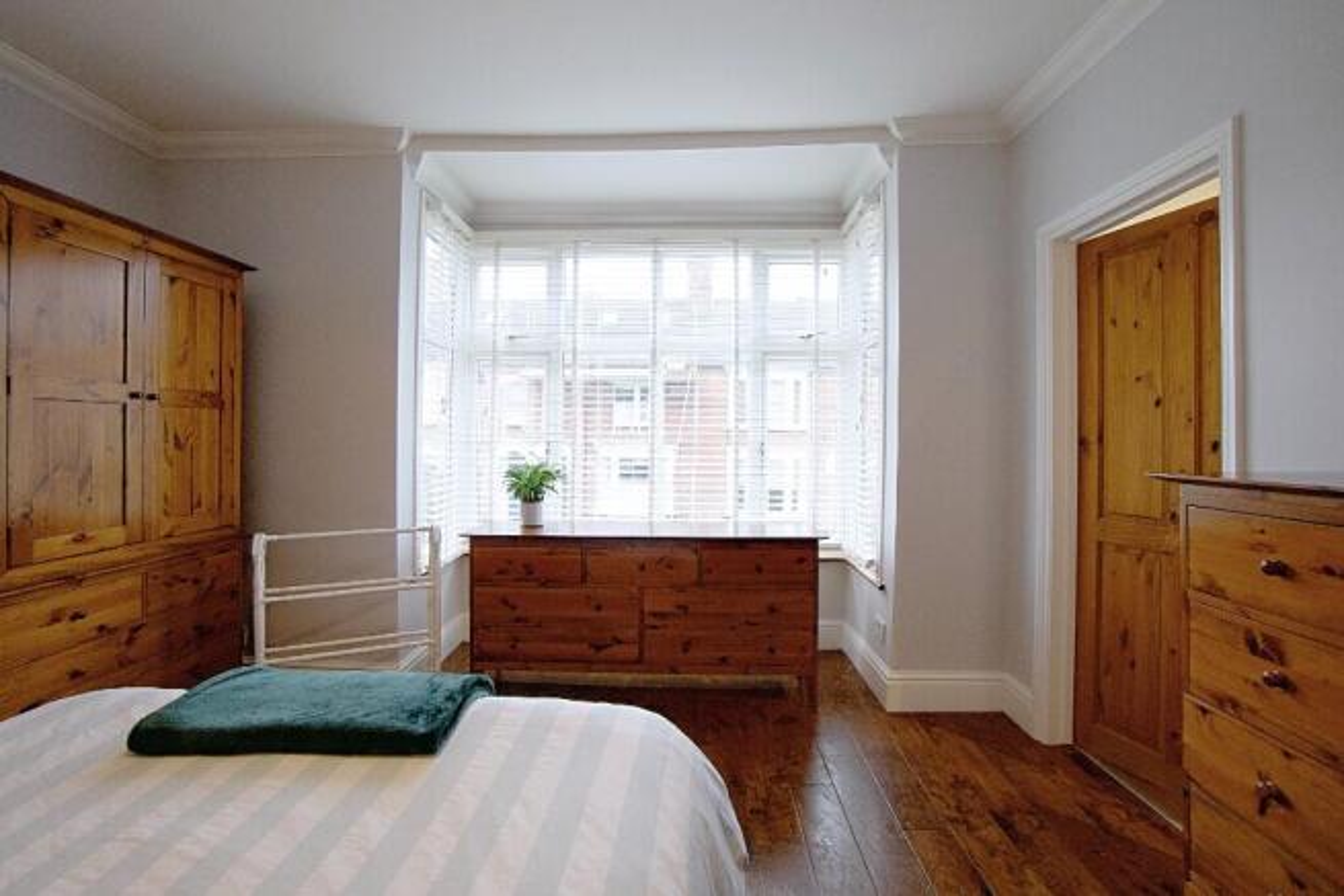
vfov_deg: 77.4
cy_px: 448
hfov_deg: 100.4
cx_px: 672
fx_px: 560
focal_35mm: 15
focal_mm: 10
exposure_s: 1/160
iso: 640
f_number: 4
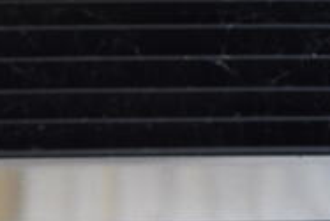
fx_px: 899
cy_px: 286
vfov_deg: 13.5
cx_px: 19
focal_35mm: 98
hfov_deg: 20.3
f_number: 4
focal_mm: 20
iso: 1000
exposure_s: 1/60
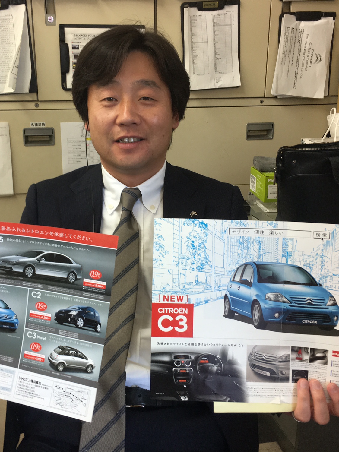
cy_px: 226
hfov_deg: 36.6
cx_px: 130
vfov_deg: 47.9
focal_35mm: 39
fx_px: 509
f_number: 2.2
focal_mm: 4.15
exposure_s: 1/30
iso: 50
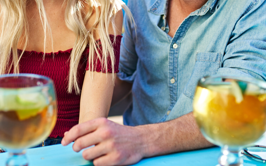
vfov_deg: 19.5
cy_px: 30
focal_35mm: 66
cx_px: 92
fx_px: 478
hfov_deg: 30.9
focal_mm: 35
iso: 100
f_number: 2
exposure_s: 1/500
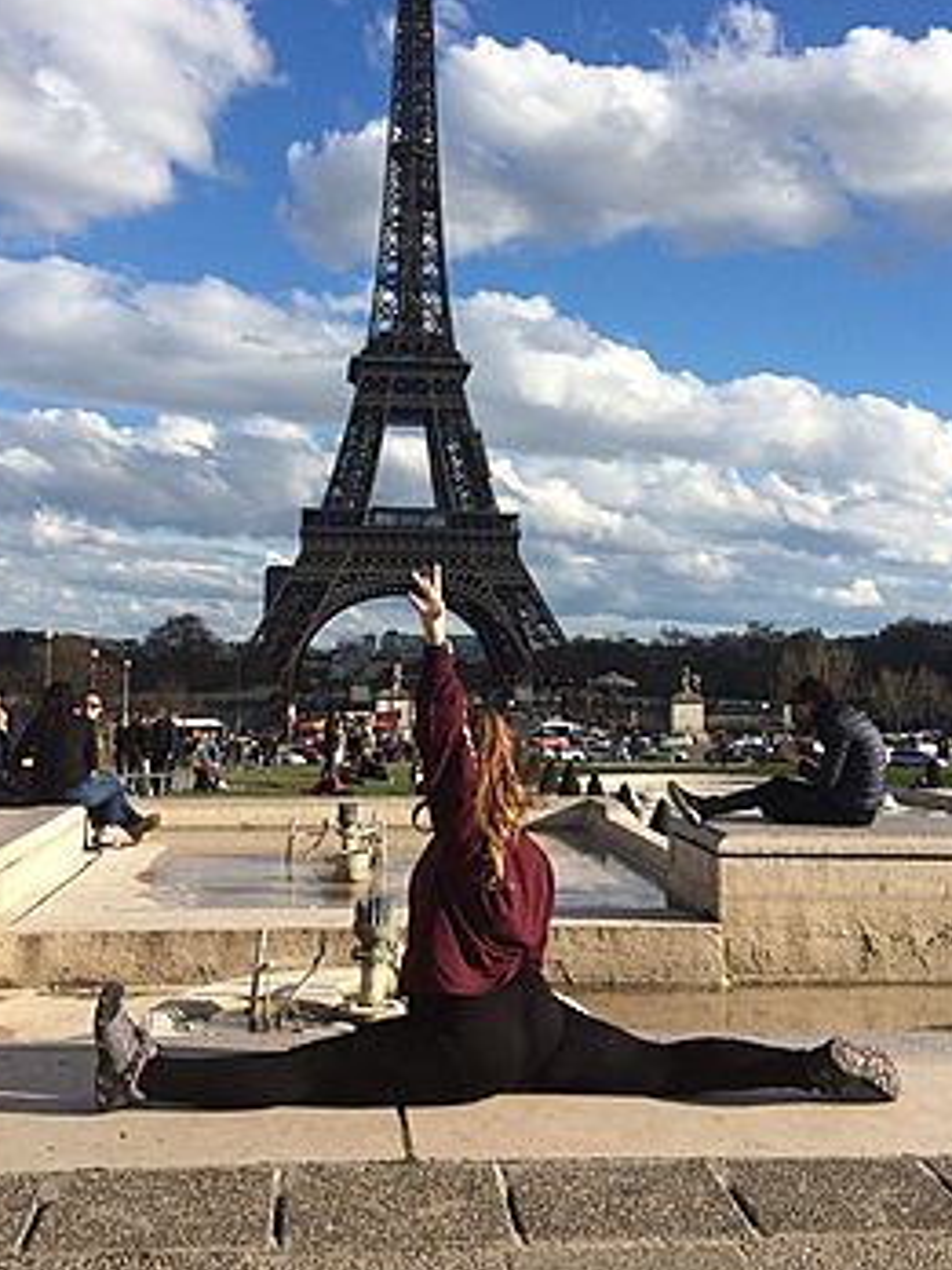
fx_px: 1467
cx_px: 481
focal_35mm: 40
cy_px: 496
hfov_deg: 36.0
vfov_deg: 46.5
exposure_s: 1/2564
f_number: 2.2
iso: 32
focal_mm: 4.15
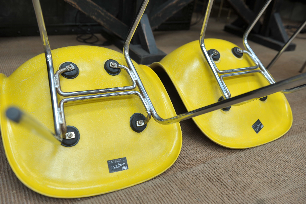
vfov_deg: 37.8
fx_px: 297
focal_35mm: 35
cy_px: 102
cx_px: 153
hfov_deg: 54.5
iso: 200
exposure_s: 1/50
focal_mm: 35
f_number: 4
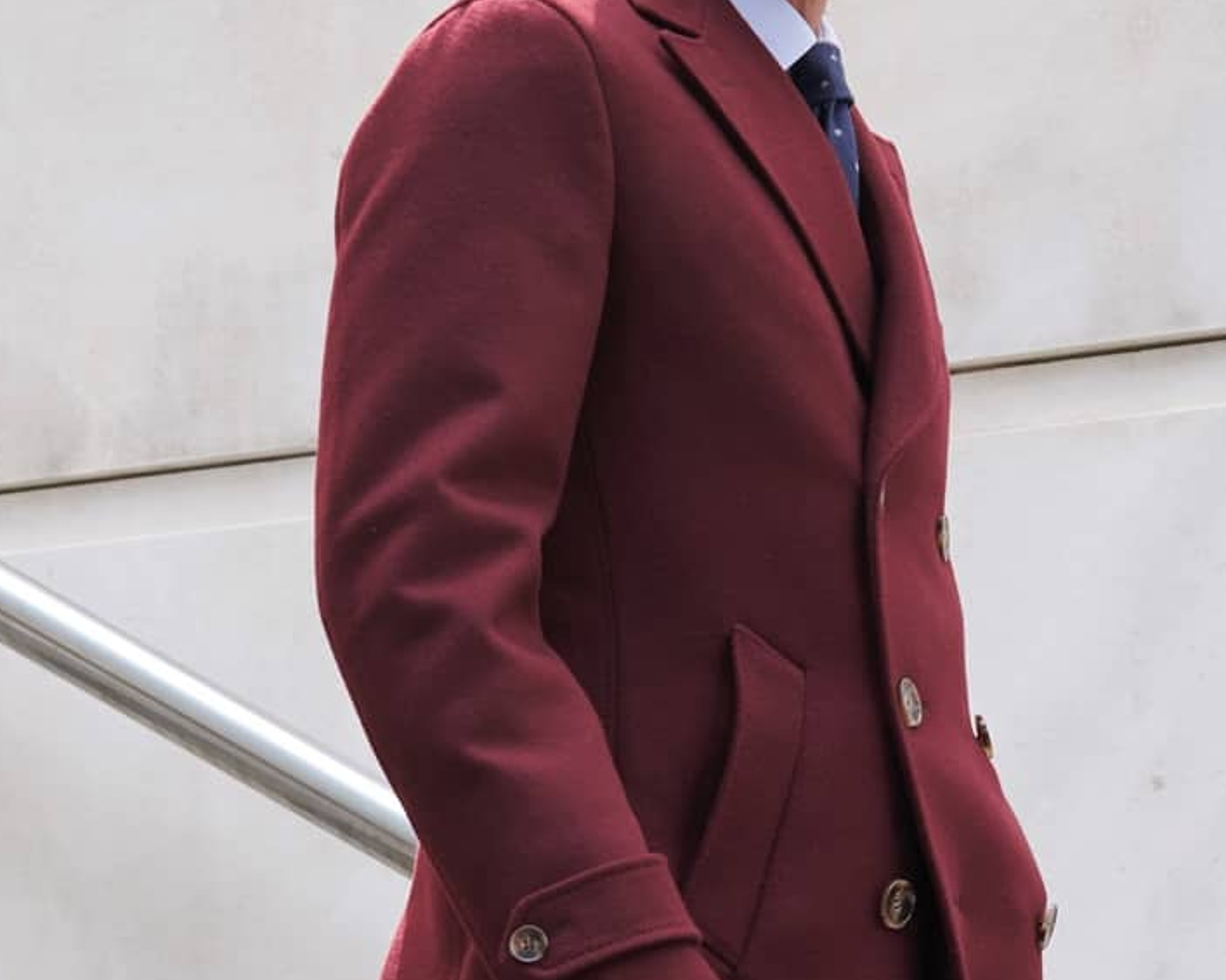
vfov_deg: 17.8
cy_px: 853
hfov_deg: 22.5
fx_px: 3083
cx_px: 733
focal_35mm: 85
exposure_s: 1/500
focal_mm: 40
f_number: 4
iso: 400
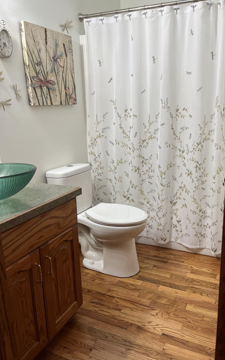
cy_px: 178
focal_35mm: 28
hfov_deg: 44.4
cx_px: 132
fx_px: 275
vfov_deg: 66.5
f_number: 1.6
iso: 125
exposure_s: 1/120
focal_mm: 5.1
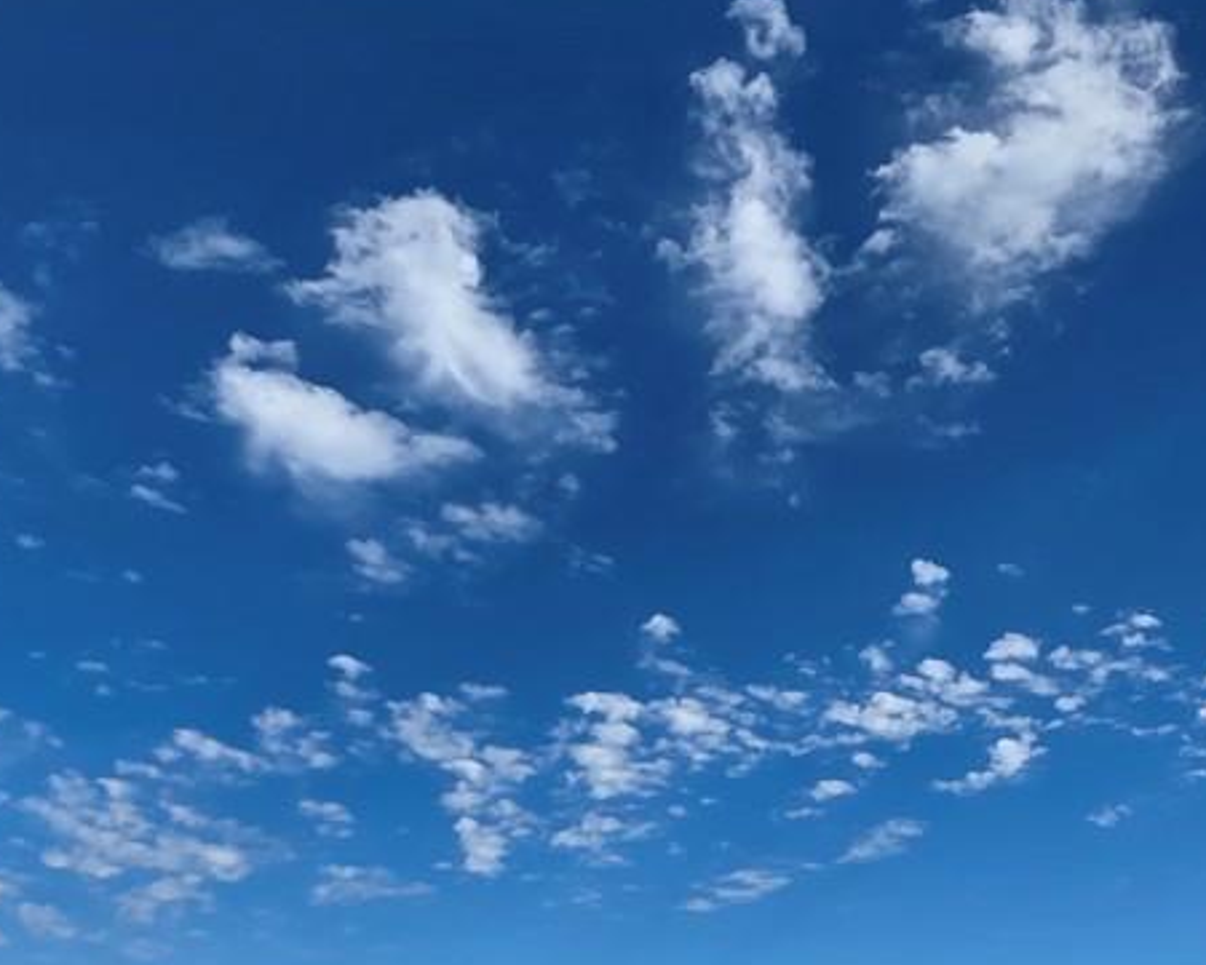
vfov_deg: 29.6
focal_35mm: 45
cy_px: 1099
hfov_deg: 40.9
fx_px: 1607
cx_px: 730
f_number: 1.9
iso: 40
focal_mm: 2.2
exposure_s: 1/4125
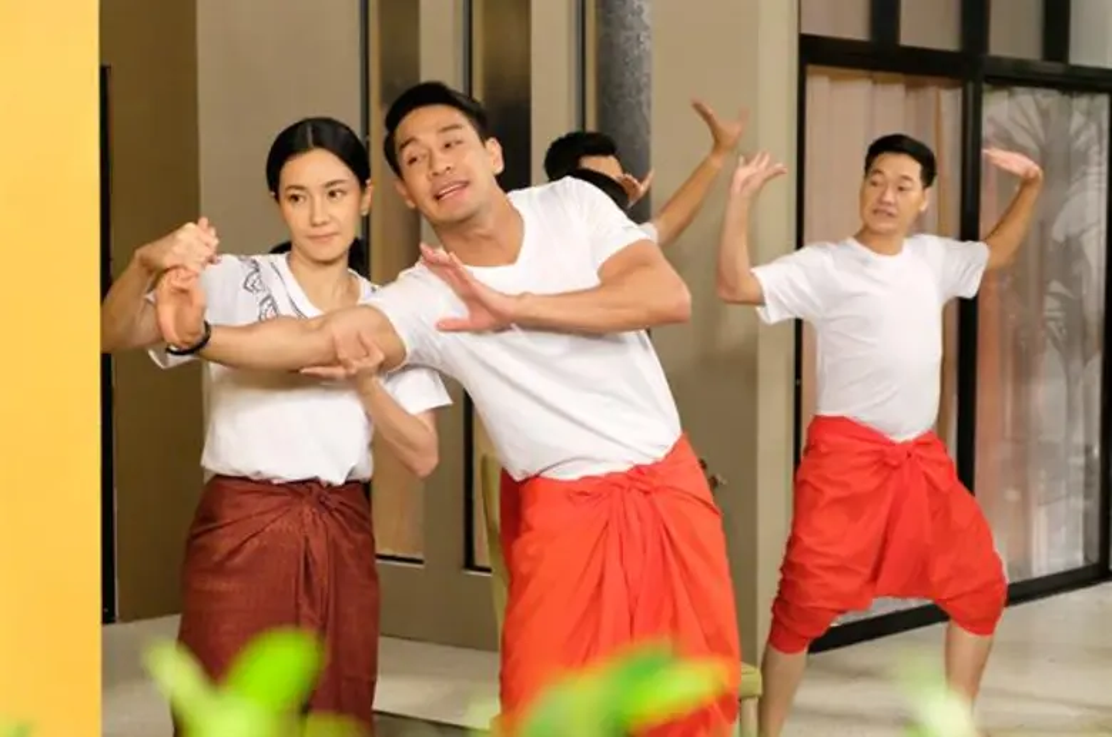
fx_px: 2312
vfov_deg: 18.1
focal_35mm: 75
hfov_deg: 27.0
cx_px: 556
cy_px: 368
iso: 12800
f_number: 5.6
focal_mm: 50
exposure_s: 1/250
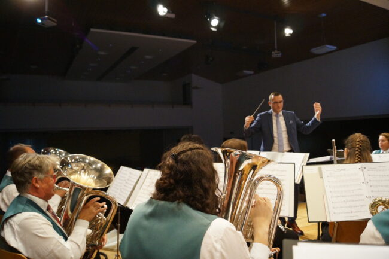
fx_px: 421
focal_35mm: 39
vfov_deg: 34.2
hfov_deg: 49.6
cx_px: 194
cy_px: 130
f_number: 4.5
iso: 3200
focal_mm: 26
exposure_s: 1/125
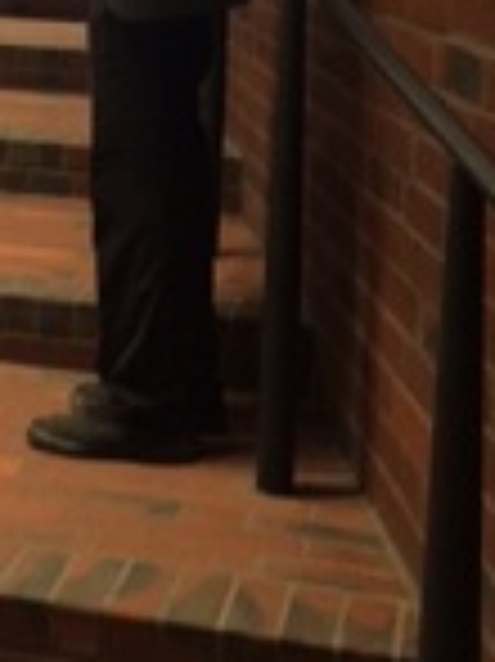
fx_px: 1508
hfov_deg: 18.5
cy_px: -135
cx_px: 130
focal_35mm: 79
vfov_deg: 22.7
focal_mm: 4.15
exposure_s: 1/33
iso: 160
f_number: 2.2
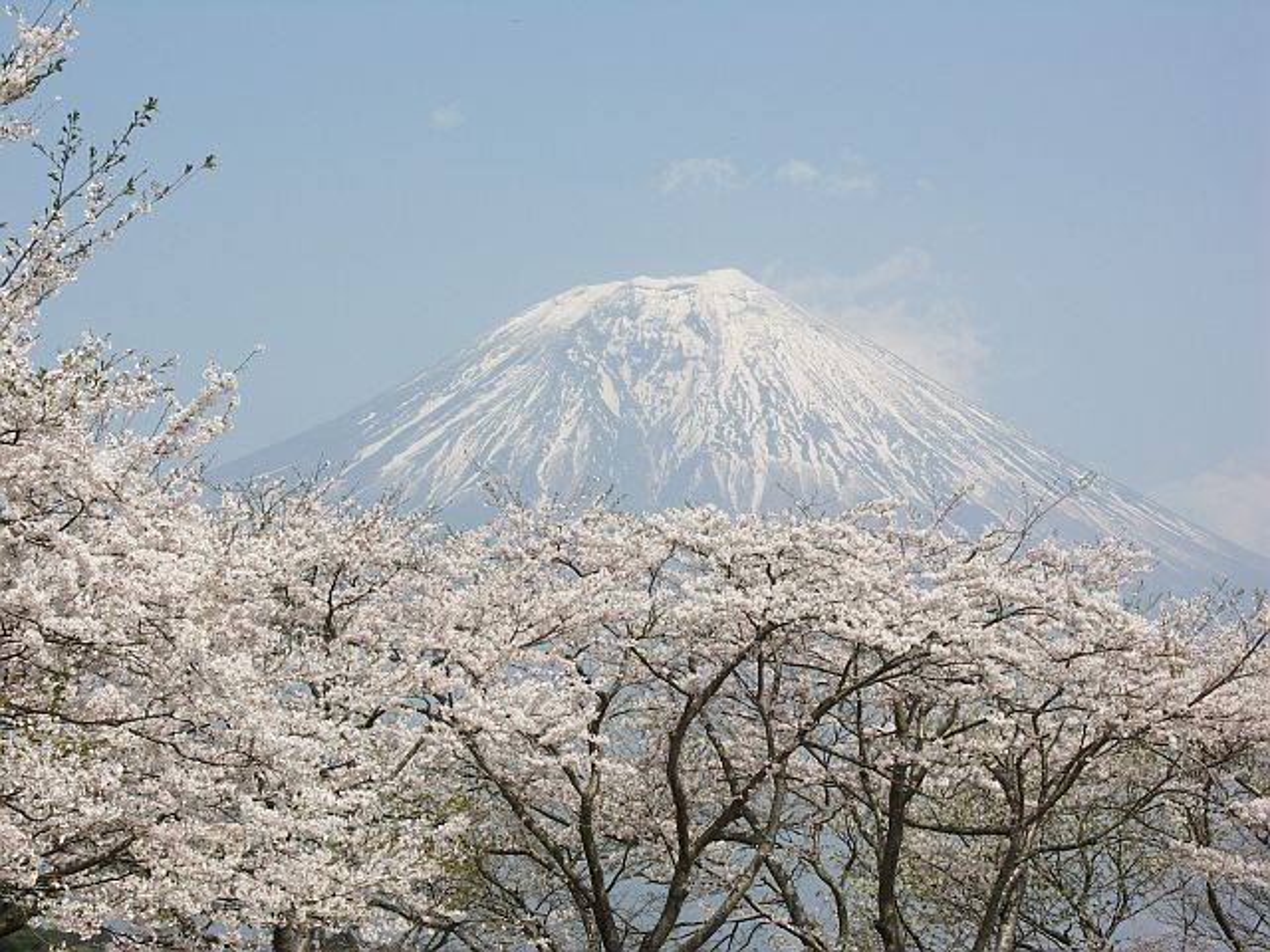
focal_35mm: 102
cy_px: 476
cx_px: 635
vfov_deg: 14.5
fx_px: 3742
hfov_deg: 19.3
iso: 50
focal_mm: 26.3
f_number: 9
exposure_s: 1/125
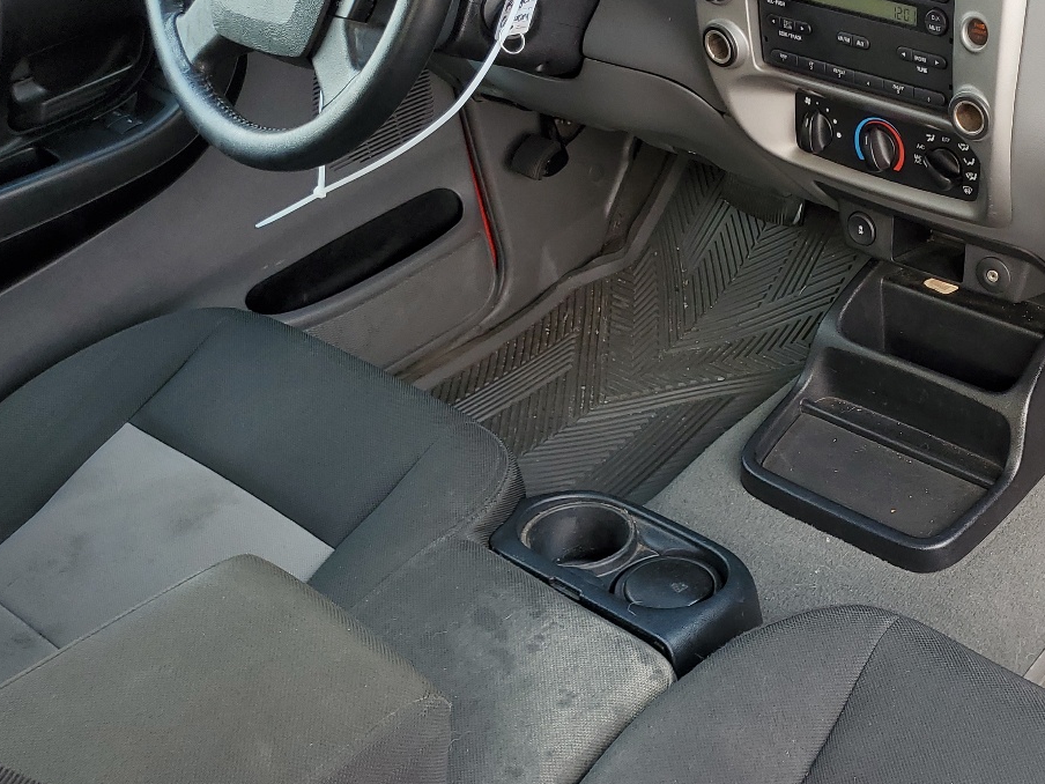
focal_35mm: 46
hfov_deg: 39.8
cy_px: 304
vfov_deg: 31.4
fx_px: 1389
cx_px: 817
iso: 50
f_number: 1.5
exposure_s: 1/123
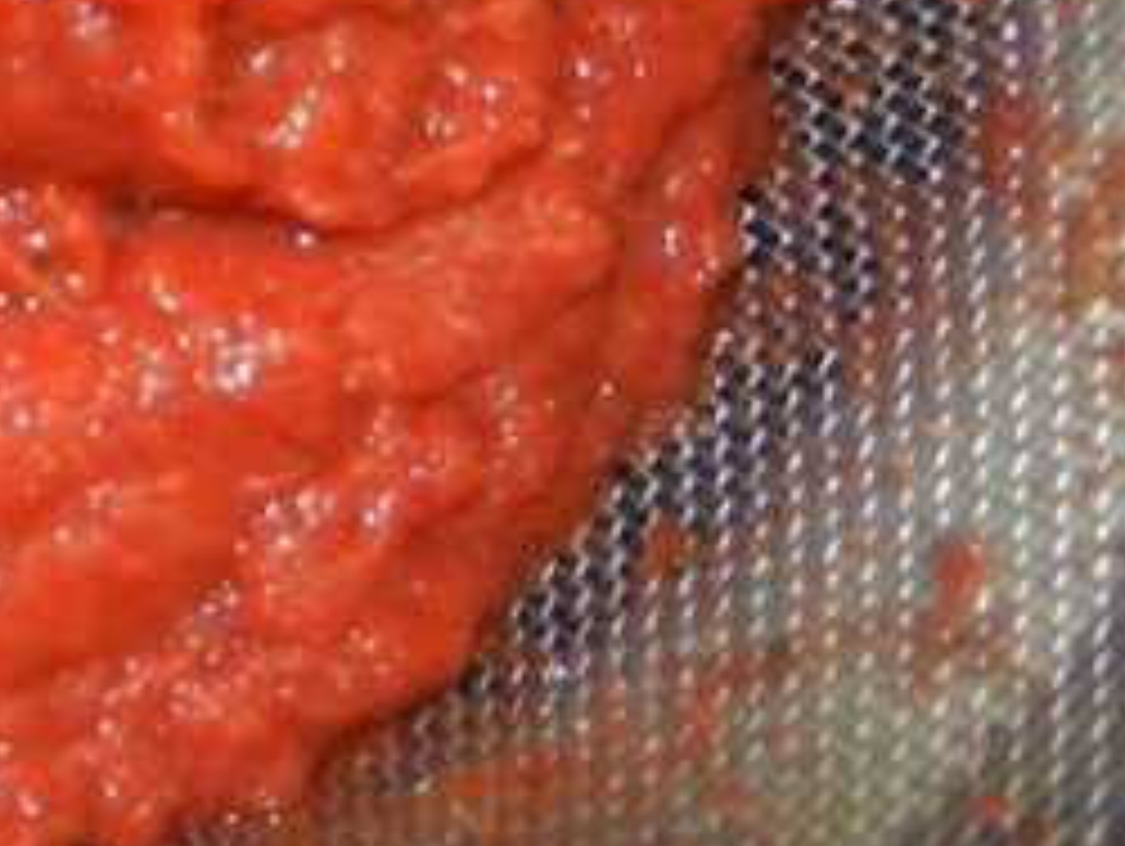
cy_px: -158
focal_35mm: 80
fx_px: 2602
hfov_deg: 21.3
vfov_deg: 17.6
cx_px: -454
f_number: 3.5
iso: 400
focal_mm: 4.5
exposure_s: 1/4
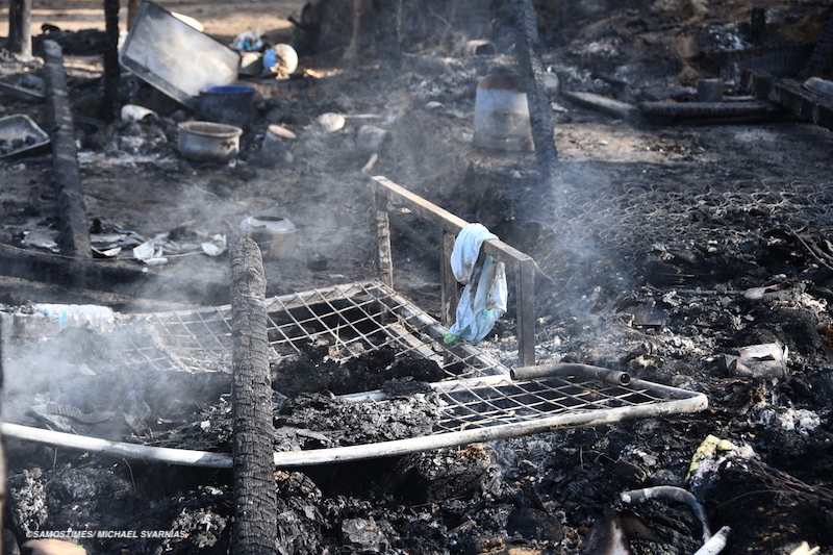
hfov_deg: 19.5
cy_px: 278
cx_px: 416
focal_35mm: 105
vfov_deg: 13.0
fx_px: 2429
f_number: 5.6
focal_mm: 70
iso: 320
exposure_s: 1/250
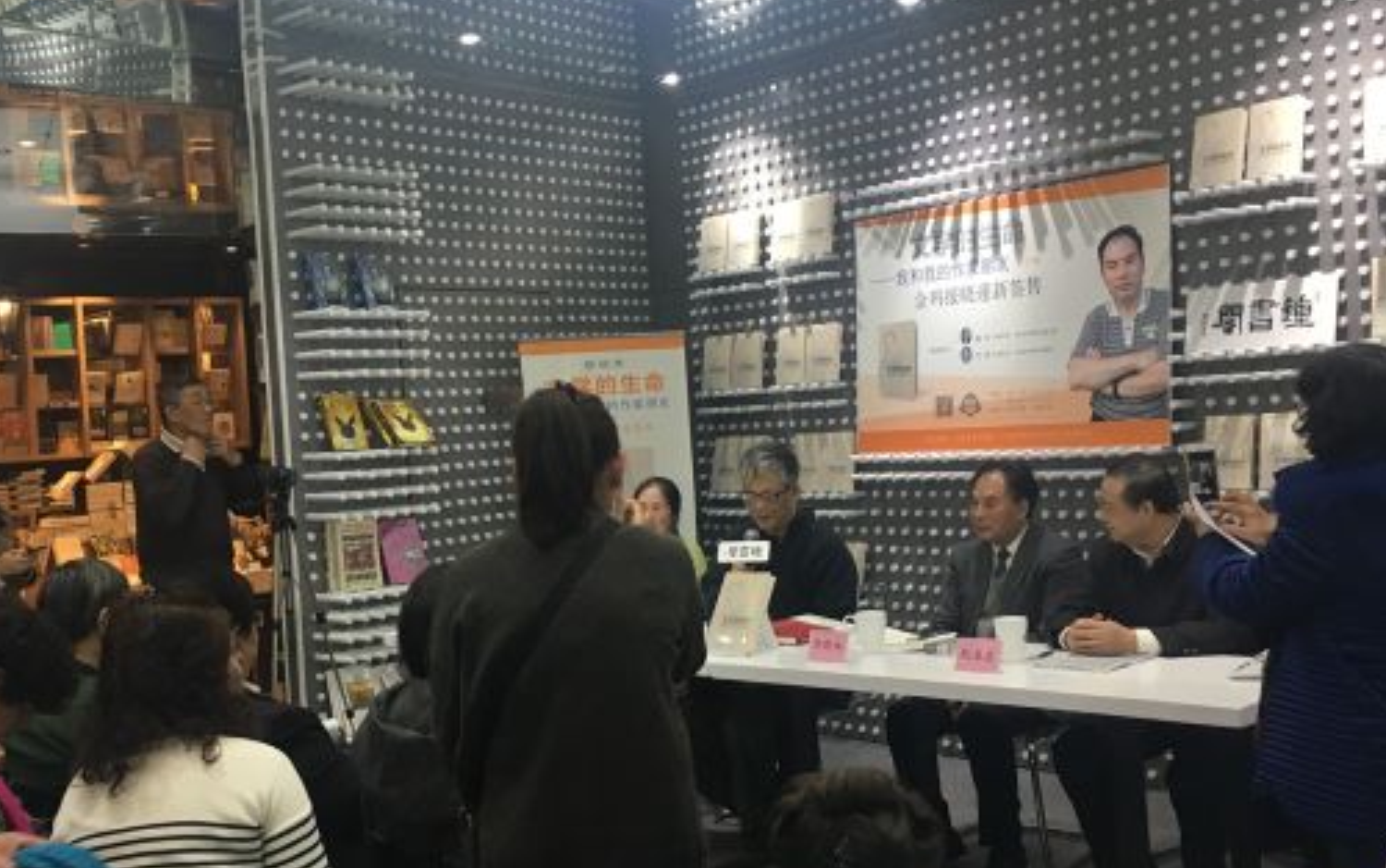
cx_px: 599
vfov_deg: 29.9
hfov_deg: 46.1
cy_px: 467
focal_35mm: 43
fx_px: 1625
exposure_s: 1/33
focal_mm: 4.15
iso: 100
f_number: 2.2
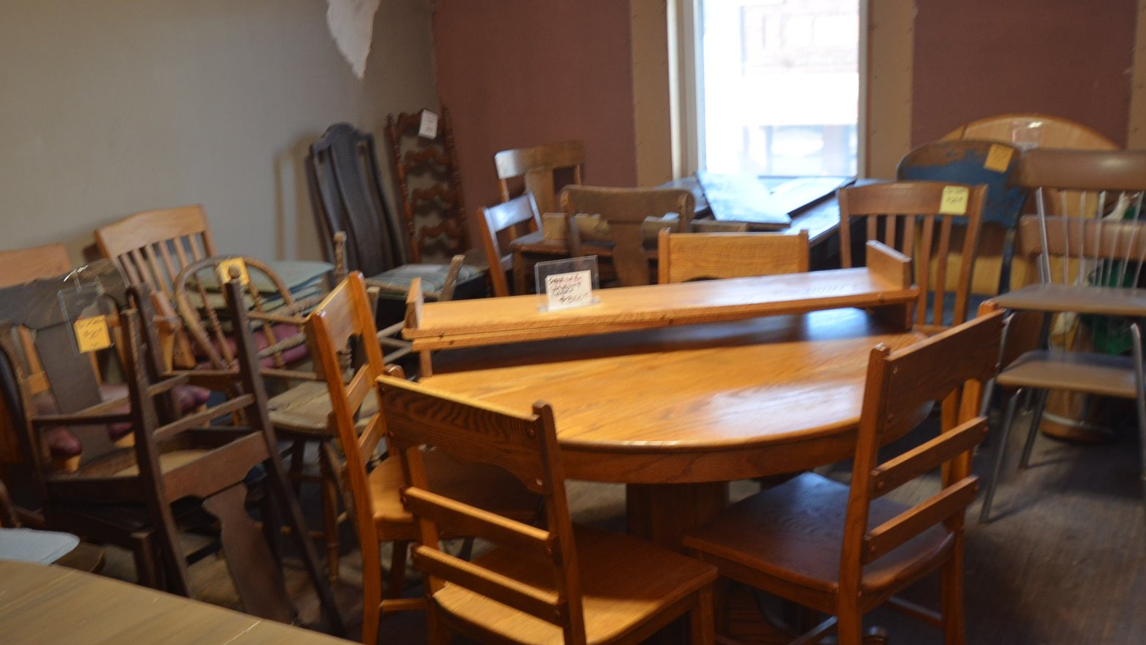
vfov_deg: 29.0
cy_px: 359
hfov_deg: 49.4
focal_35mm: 41
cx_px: 533
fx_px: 1246
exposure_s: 1/60
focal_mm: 24
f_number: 4.5
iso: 450
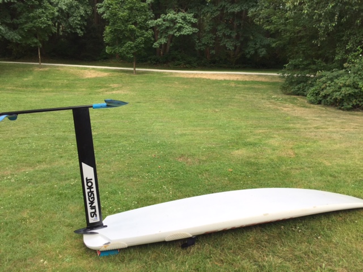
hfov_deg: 61.7
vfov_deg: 48.2
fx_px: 304
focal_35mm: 29
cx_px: 182
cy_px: 136
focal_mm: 4.15
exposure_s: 1/425
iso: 32
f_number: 2.2
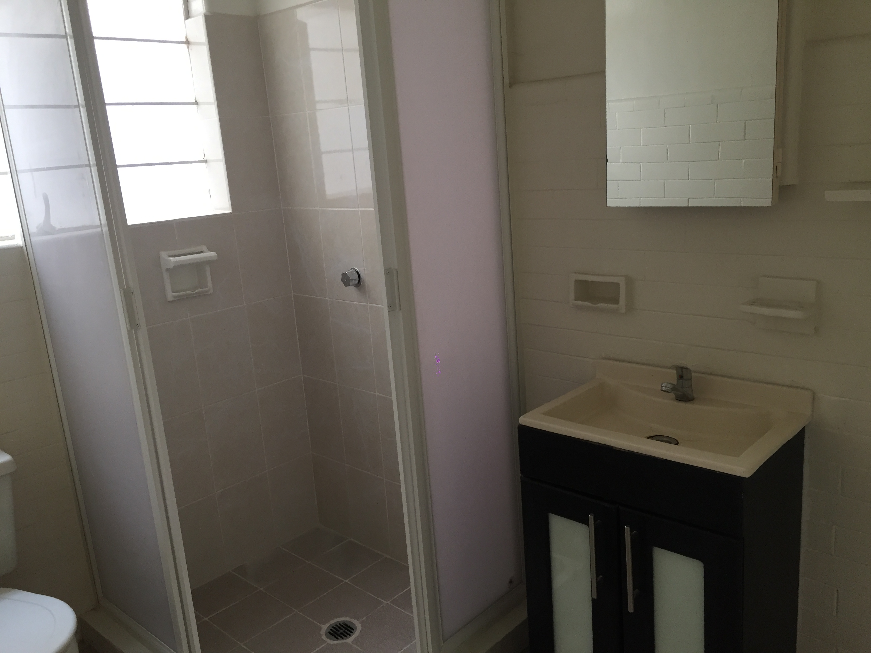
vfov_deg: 48.2
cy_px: 326
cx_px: 436
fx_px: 730
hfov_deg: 61.7
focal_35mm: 29
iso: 80
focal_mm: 4.15
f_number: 2.2
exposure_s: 1/30
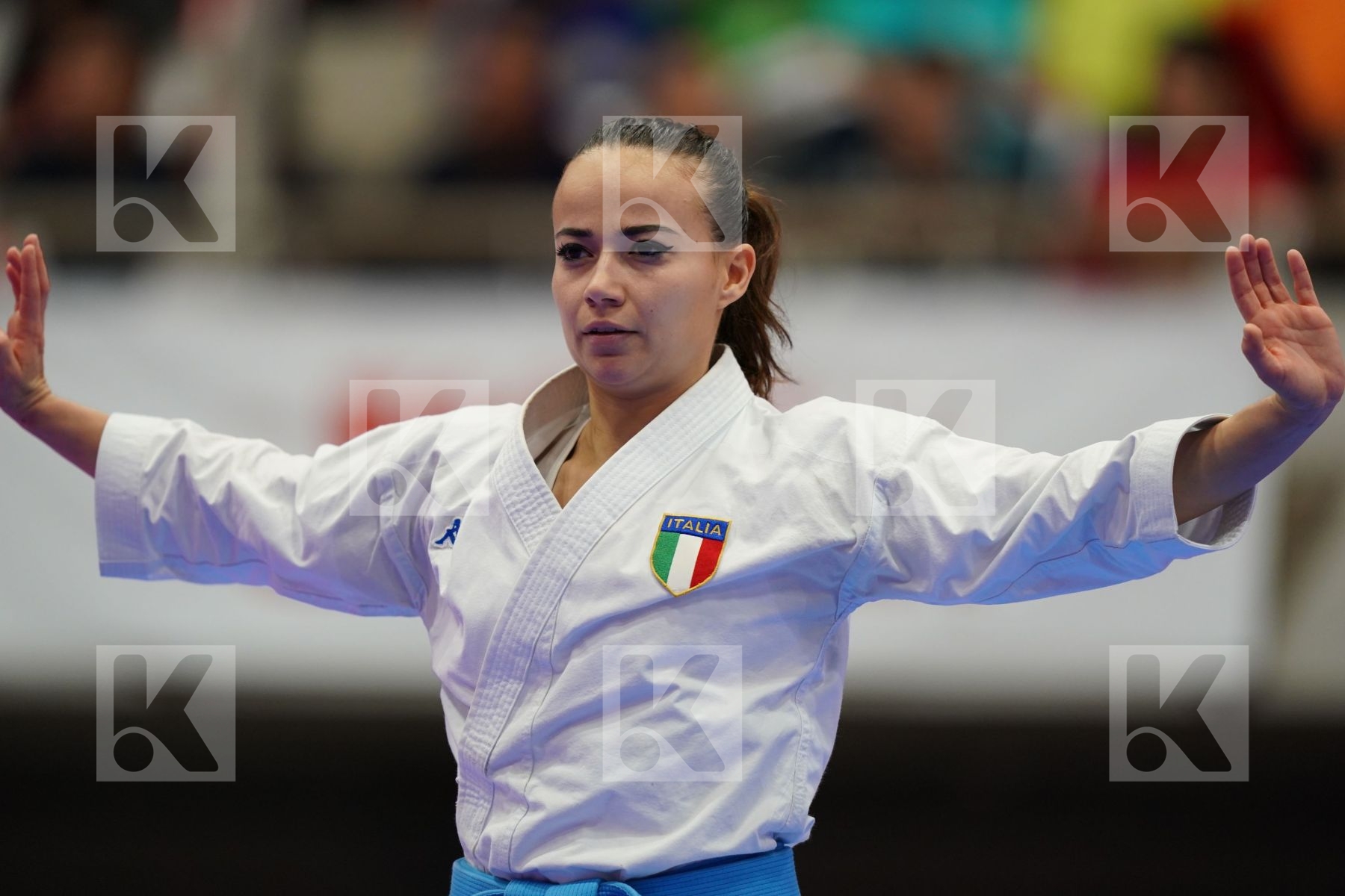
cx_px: 672
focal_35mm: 400
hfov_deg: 5.2
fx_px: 14943
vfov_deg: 3.4
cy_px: 448
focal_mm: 400
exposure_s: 1/500
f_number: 2.8
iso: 1600
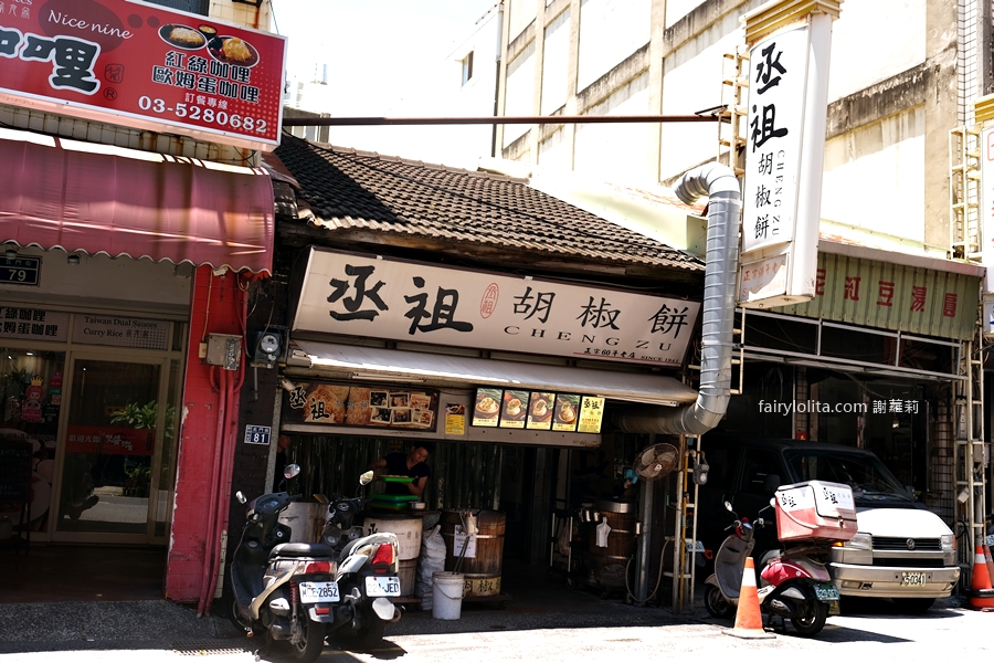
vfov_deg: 37.9
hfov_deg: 54.4
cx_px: 497
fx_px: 966
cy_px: 332
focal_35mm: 35
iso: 80
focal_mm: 23
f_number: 3.2
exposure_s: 1/250
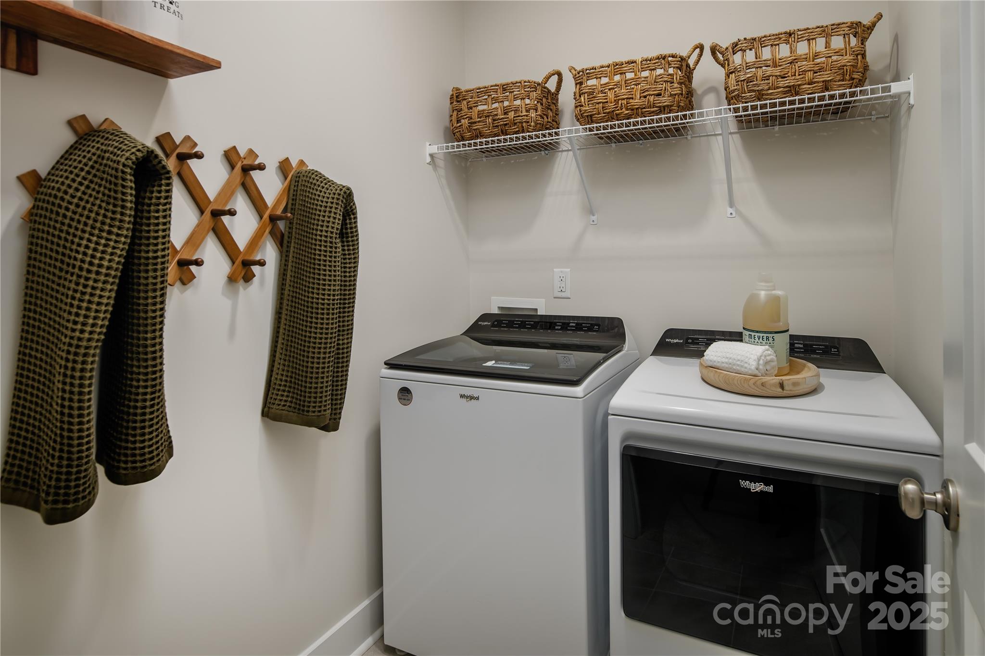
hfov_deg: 86.9
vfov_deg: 64.5
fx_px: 520
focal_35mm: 19
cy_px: 328
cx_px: 492
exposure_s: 1/200
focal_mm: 19
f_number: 9
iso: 200
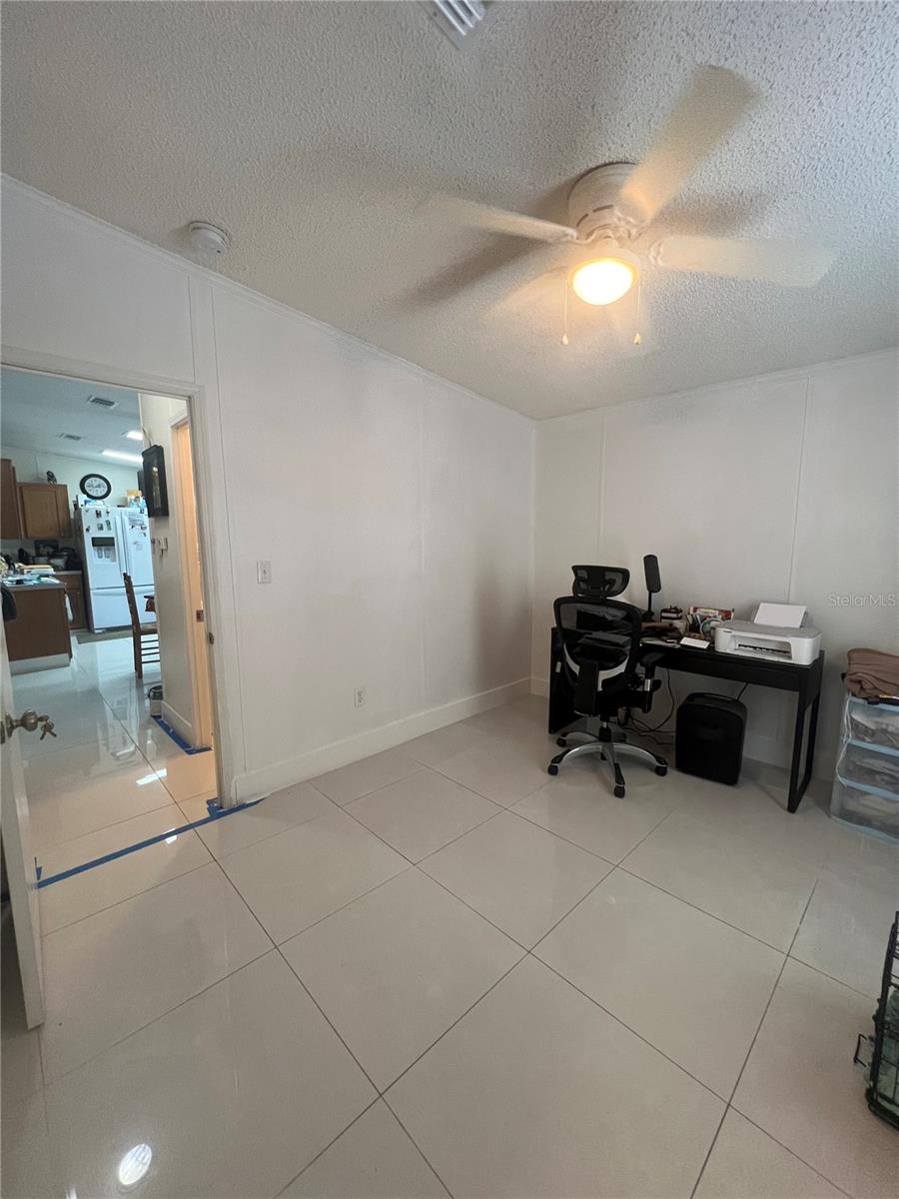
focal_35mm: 13
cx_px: 450
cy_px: 600
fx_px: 450
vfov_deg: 106.2
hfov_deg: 89.9
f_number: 1.8
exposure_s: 1/60
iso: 320
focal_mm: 1.57
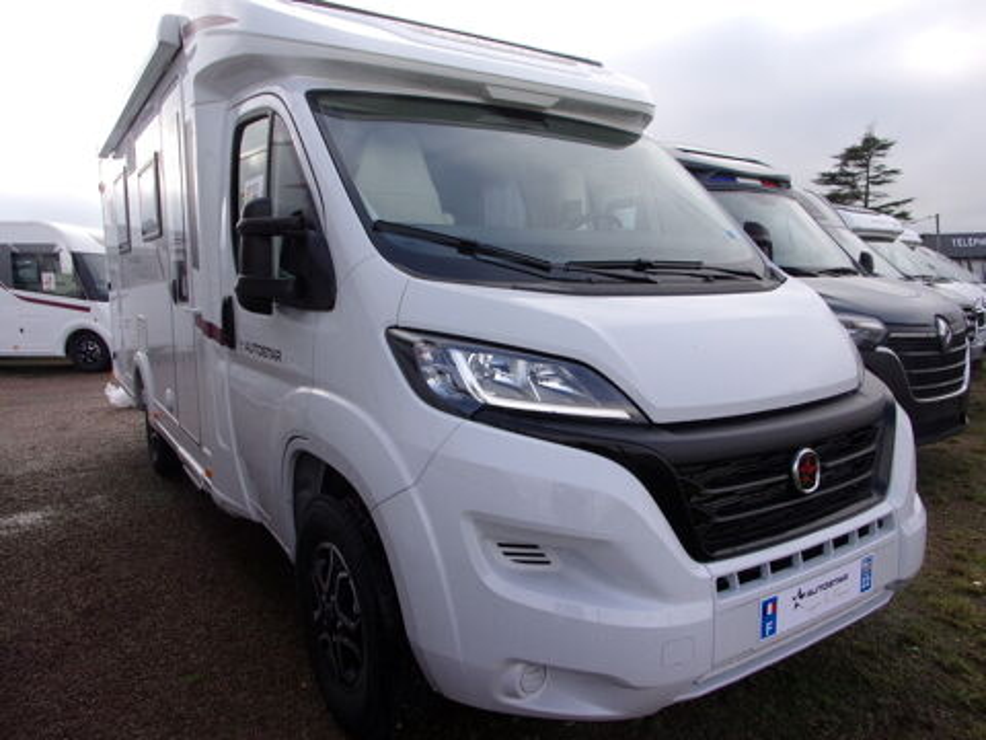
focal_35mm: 25
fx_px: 712
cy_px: 370
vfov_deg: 54.9
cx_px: 493
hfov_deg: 69.4
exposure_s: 1/300
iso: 80
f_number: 3.6
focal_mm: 4.5
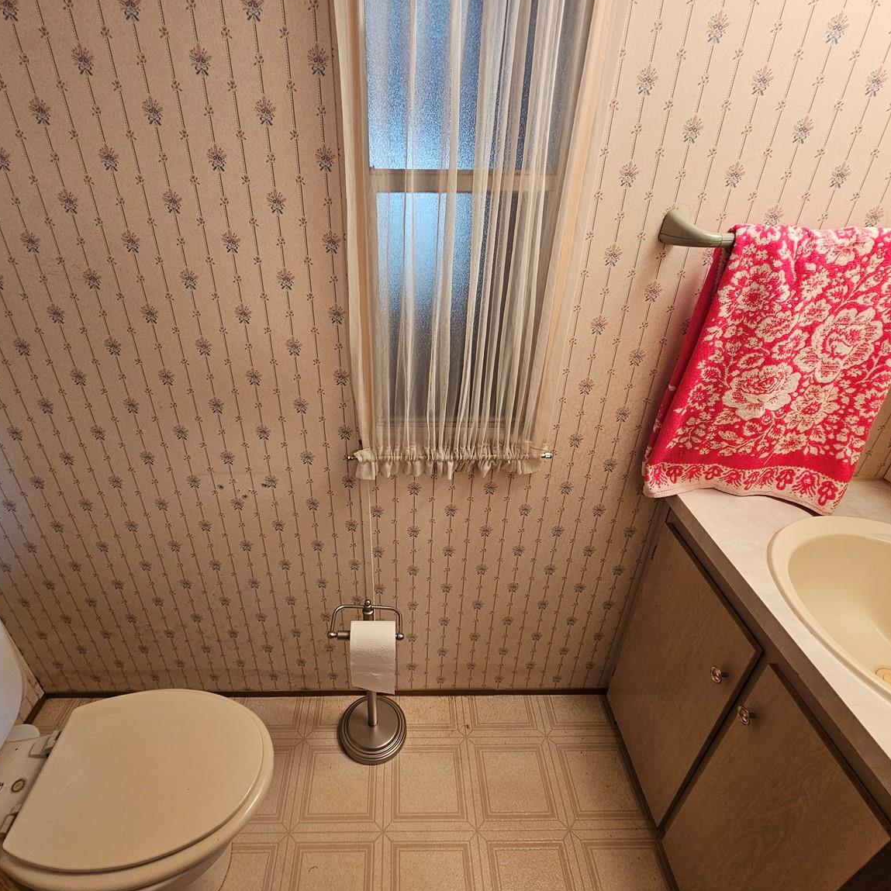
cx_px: 400
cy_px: 440
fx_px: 466
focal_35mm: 16
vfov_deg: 87.4
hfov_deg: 87.1
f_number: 2.2
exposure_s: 1/60
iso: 200
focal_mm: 2.2
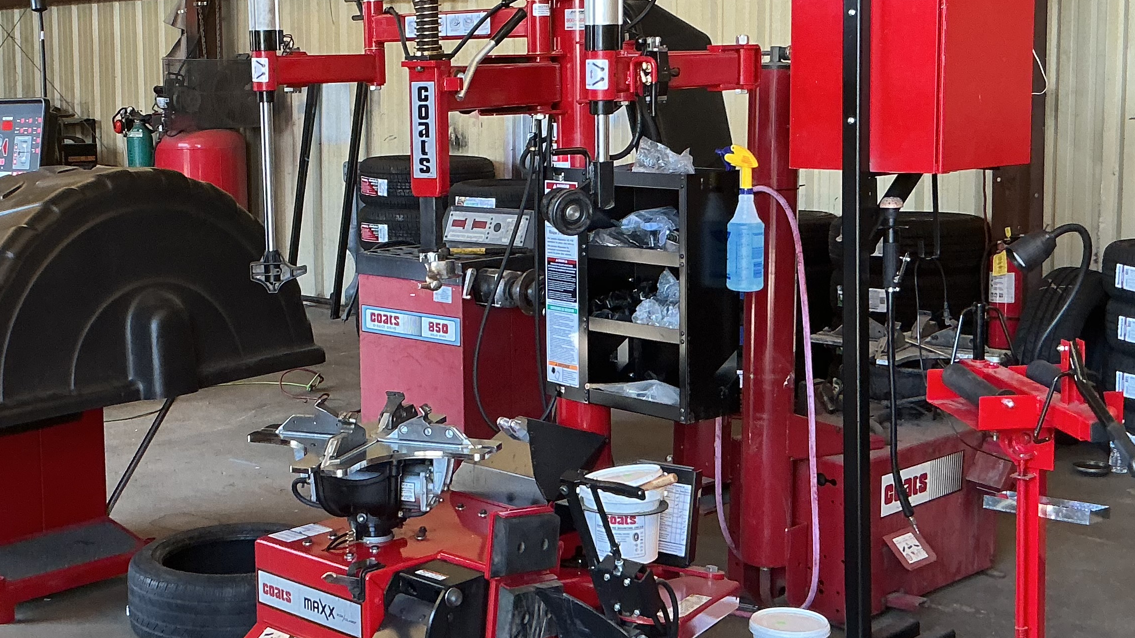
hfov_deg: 37.1
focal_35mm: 56
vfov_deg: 21.4
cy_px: 237
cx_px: 445
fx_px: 1685
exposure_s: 1/60
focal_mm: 3
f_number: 1.8
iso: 80
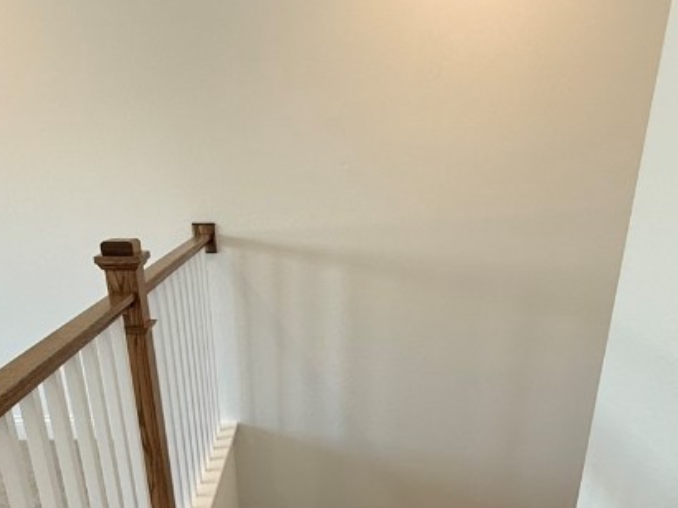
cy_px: 521
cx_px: 346
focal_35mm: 35
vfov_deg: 36.1
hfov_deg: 52.6
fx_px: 685
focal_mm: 2.22
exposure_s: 1/120
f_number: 2.2
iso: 160
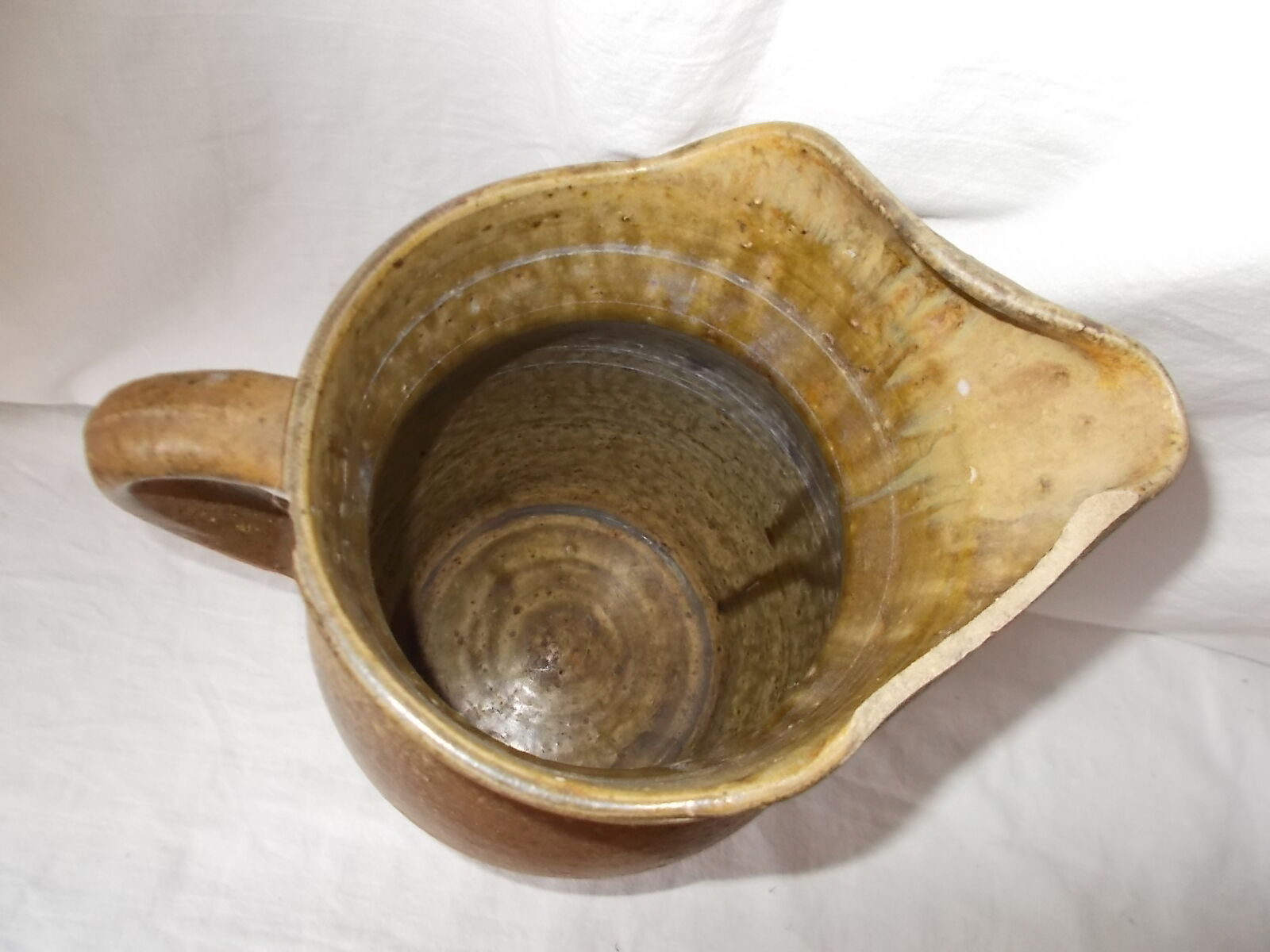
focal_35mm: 26
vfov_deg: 53.1
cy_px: 476
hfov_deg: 67.3
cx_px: 635
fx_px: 954
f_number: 3.2
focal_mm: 4.6
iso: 200
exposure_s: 1/25
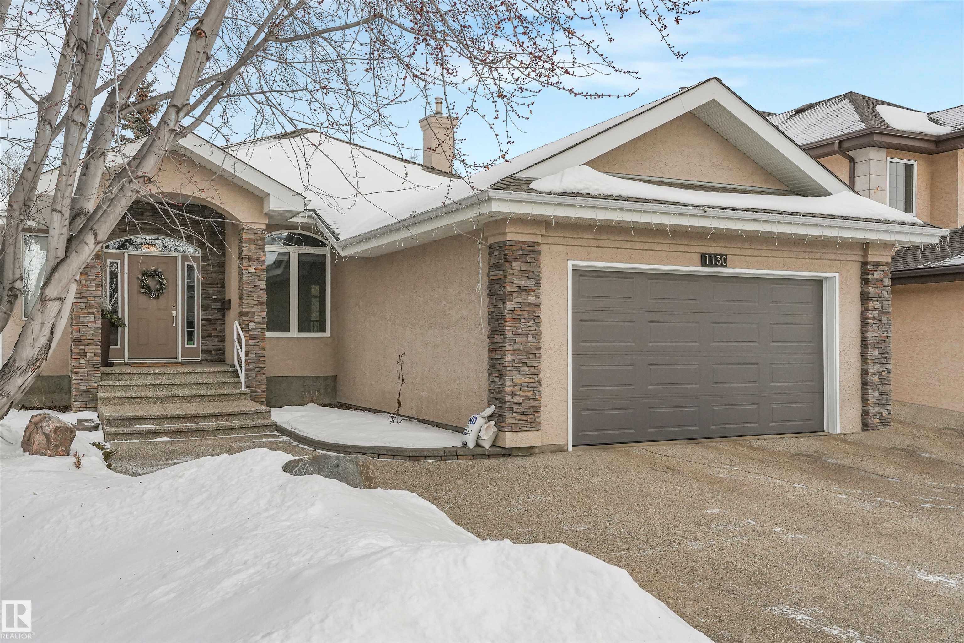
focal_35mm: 24
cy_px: 322
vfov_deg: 53.1
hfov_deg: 73.7
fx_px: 643
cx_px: 482
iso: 1250
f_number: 9
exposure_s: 1/2500
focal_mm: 24
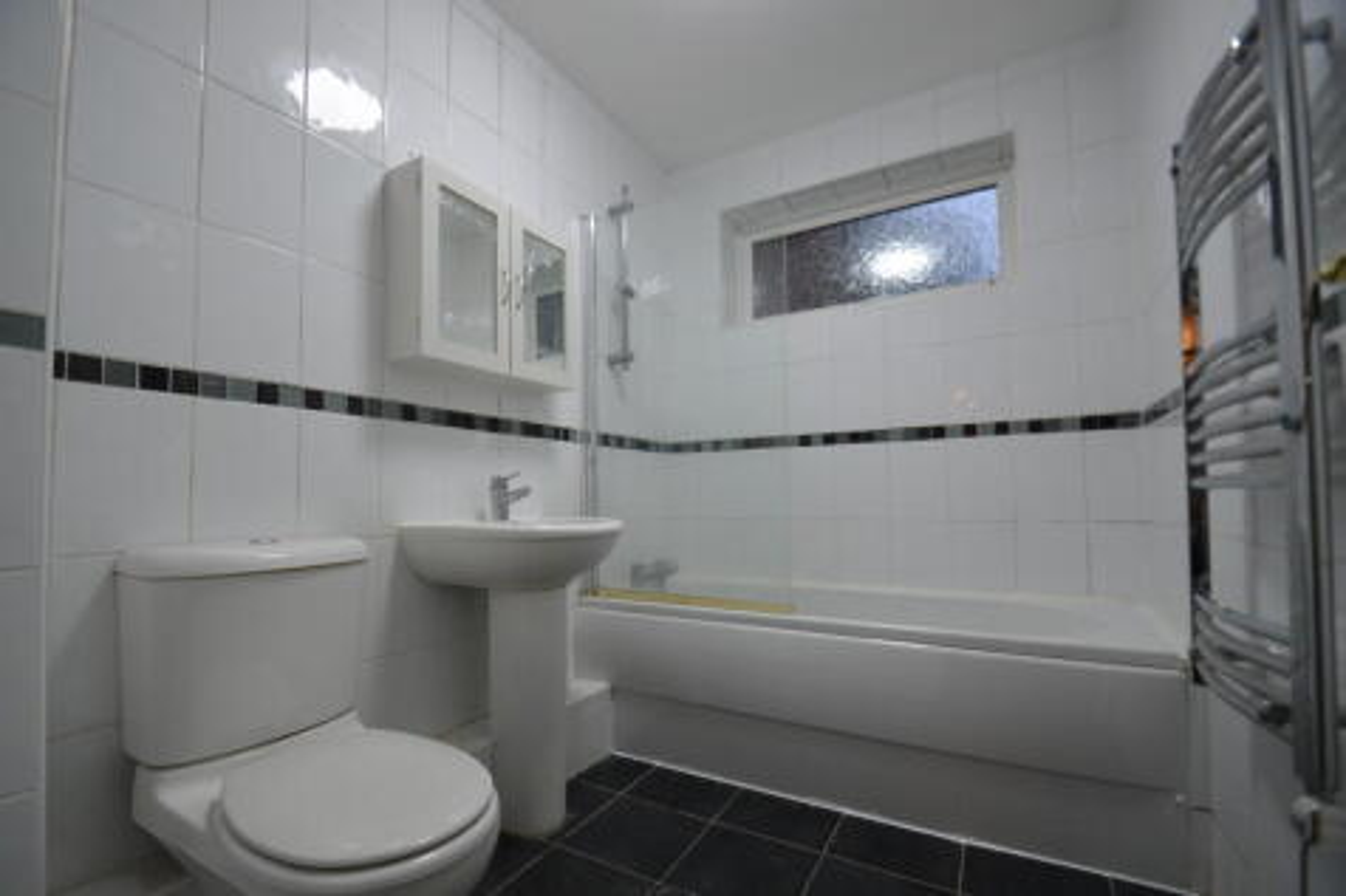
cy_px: 448
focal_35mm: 15
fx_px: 561
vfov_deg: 77.3
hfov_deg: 100.4
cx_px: 673
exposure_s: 1/15
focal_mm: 10
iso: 100
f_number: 3.5
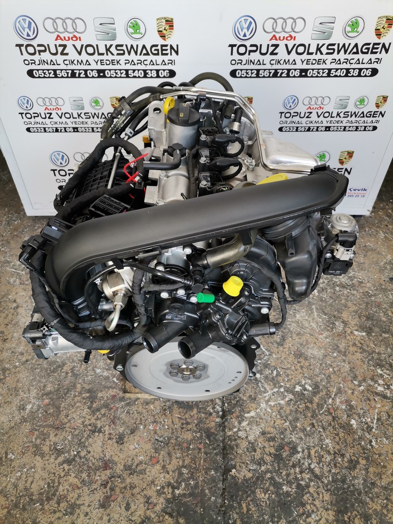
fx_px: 394
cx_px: 196
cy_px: 262
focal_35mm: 26
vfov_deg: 67.3
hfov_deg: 53.1
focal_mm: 4.75
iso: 100
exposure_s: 1/100
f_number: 1.8
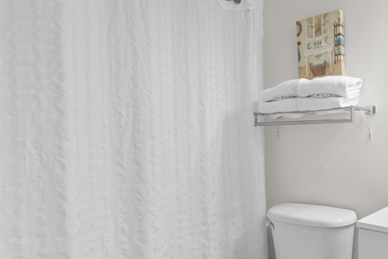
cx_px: 308
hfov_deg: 58.9
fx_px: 312
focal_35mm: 29
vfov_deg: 44.9
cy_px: 135
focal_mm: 12
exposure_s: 1/6
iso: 100
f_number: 4.8
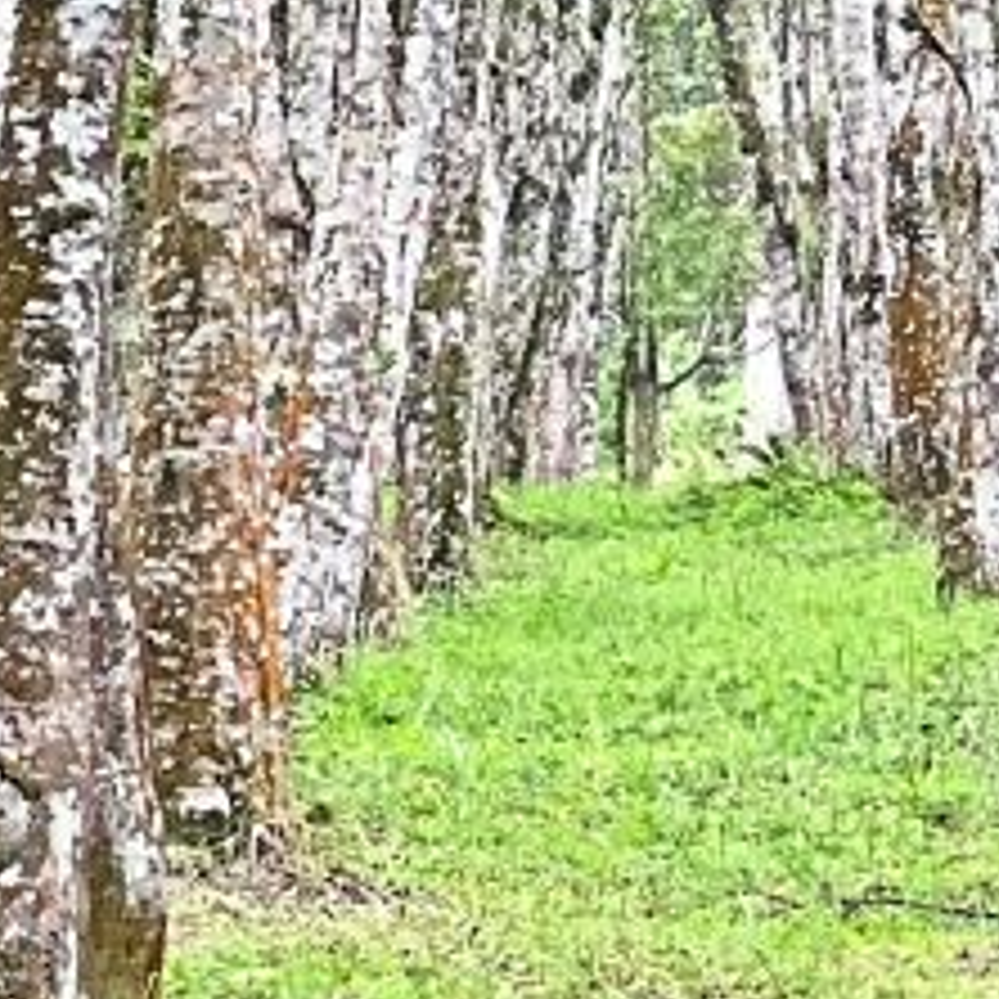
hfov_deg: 4.5
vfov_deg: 4.6
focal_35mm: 380
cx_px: 2092
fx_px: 12407
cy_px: -536
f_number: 2.8
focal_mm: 9
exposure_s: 1/121
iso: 200
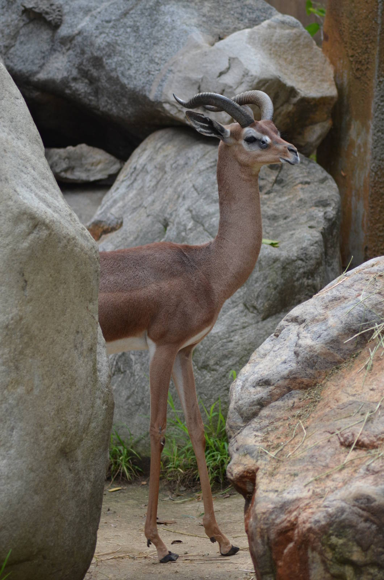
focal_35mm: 248
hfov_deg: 5.5
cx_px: 192
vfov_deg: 8.3
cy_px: 290
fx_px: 3977
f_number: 4.5
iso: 800
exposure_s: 1/1000
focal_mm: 165
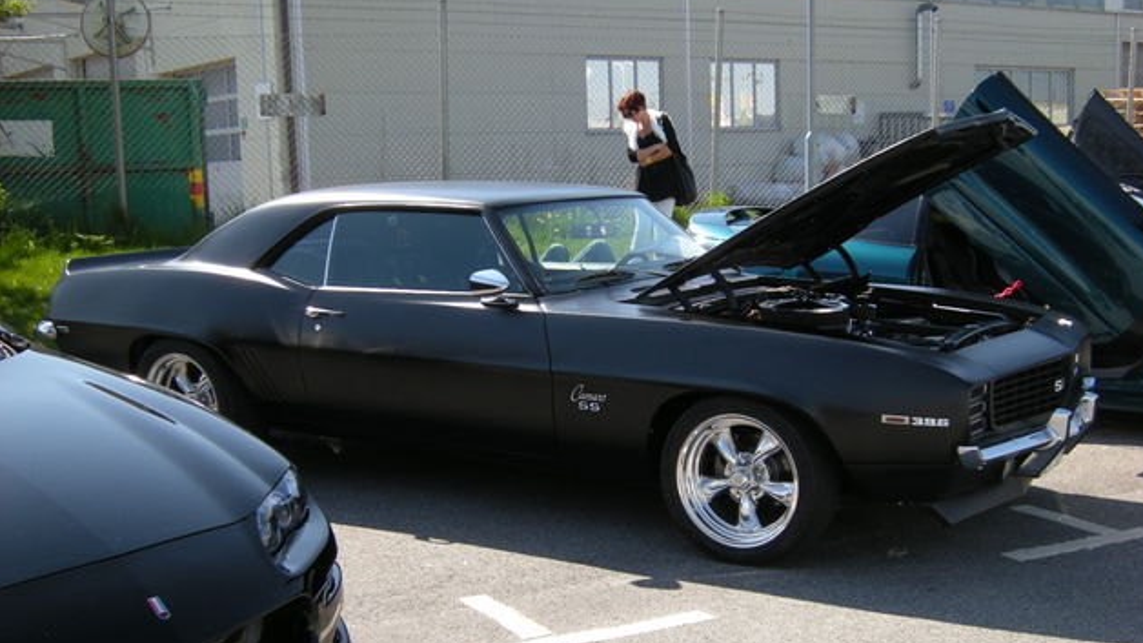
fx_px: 1515
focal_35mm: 50
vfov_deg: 23.9
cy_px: 392
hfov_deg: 41.3
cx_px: 581
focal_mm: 7.5
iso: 64
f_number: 3.5
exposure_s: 1/338
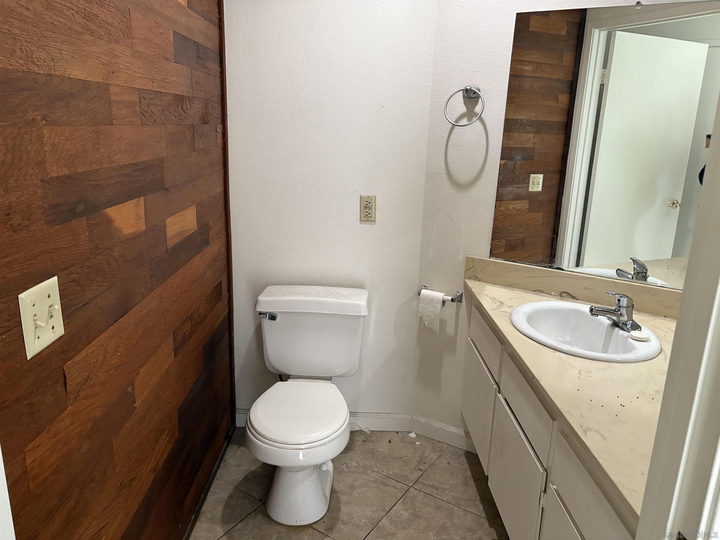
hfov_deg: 67.3
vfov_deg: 53.1
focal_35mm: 26
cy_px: 270
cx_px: 360
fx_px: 541
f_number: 1.6
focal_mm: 5.96
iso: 500
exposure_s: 1/40
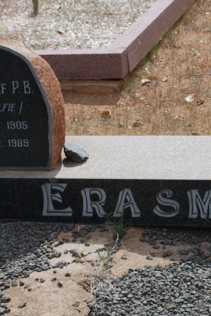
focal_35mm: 108
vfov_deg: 18.9
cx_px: 199
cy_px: 122
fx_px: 949
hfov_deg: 12.6
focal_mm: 34
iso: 100
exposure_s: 1/250
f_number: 8
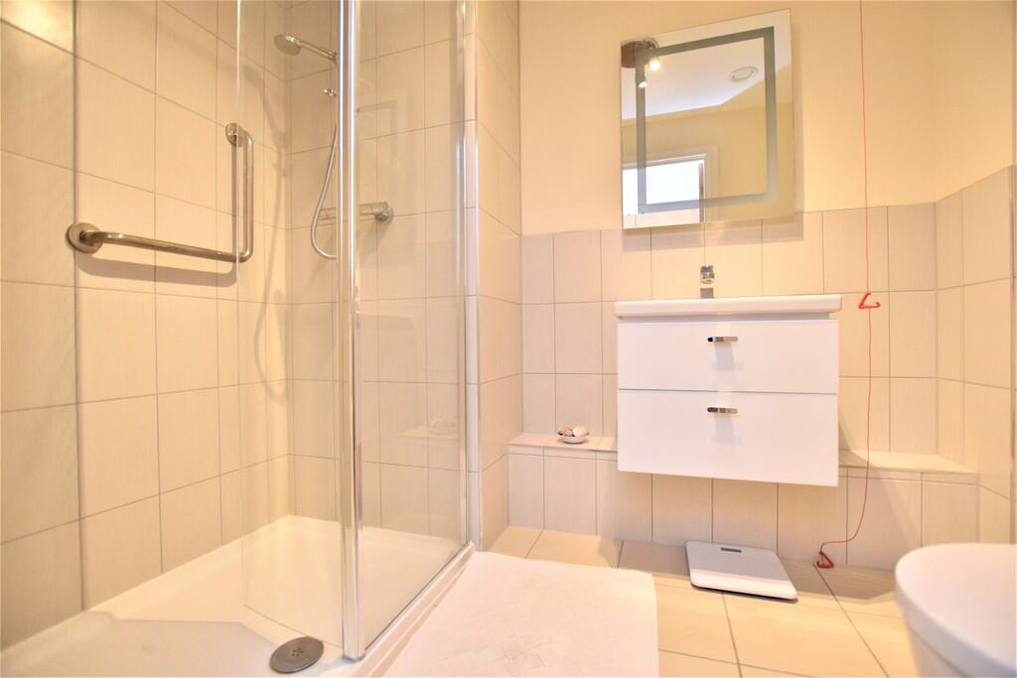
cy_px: 339
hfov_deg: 100.4
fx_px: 424
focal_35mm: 15
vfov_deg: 77.3
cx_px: 508
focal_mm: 10
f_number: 3.5
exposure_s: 1/125
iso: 800
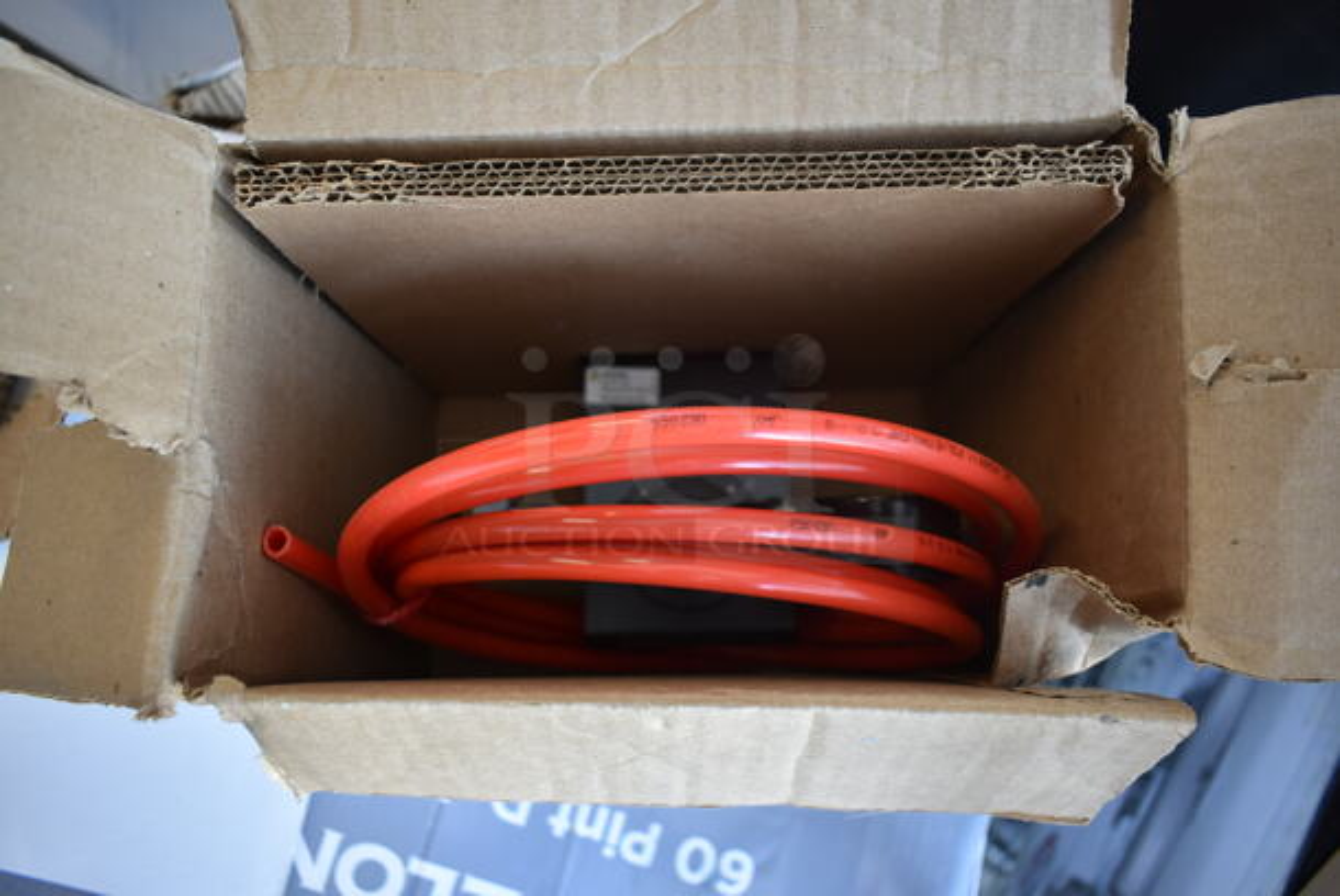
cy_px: 448
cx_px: 670
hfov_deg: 67.3
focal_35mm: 27
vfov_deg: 48.0
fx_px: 1006
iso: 280
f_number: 3.5
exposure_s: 1/30
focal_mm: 18
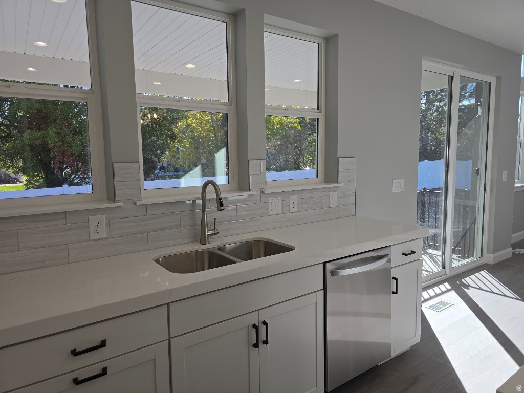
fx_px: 348
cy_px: 196
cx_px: 262
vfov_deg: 58.9
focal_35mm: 23
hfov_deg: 73.9
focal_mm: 6.3
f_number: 1.7
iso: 12
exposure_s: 1/167
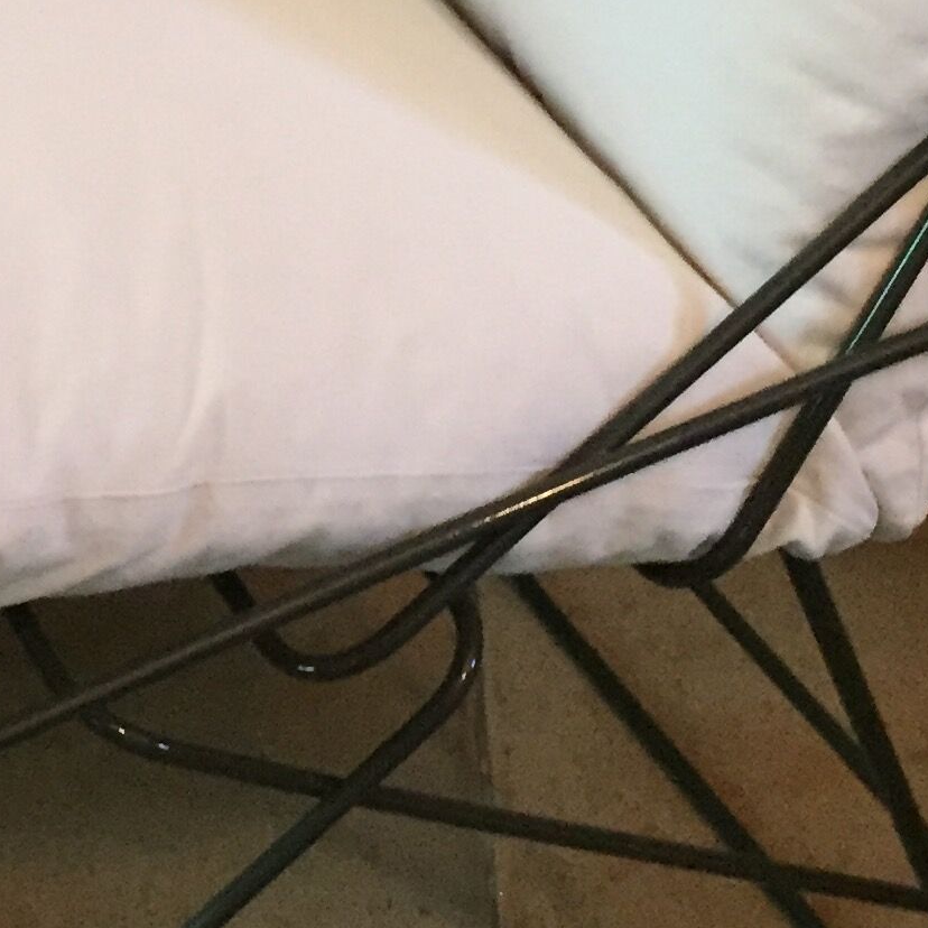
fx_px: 3063
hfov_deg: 17.1
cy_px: 354
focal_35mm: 101
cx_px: 197
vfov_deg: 17.2
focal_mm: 4.15
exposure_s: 1/17
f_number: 2.2
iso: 320
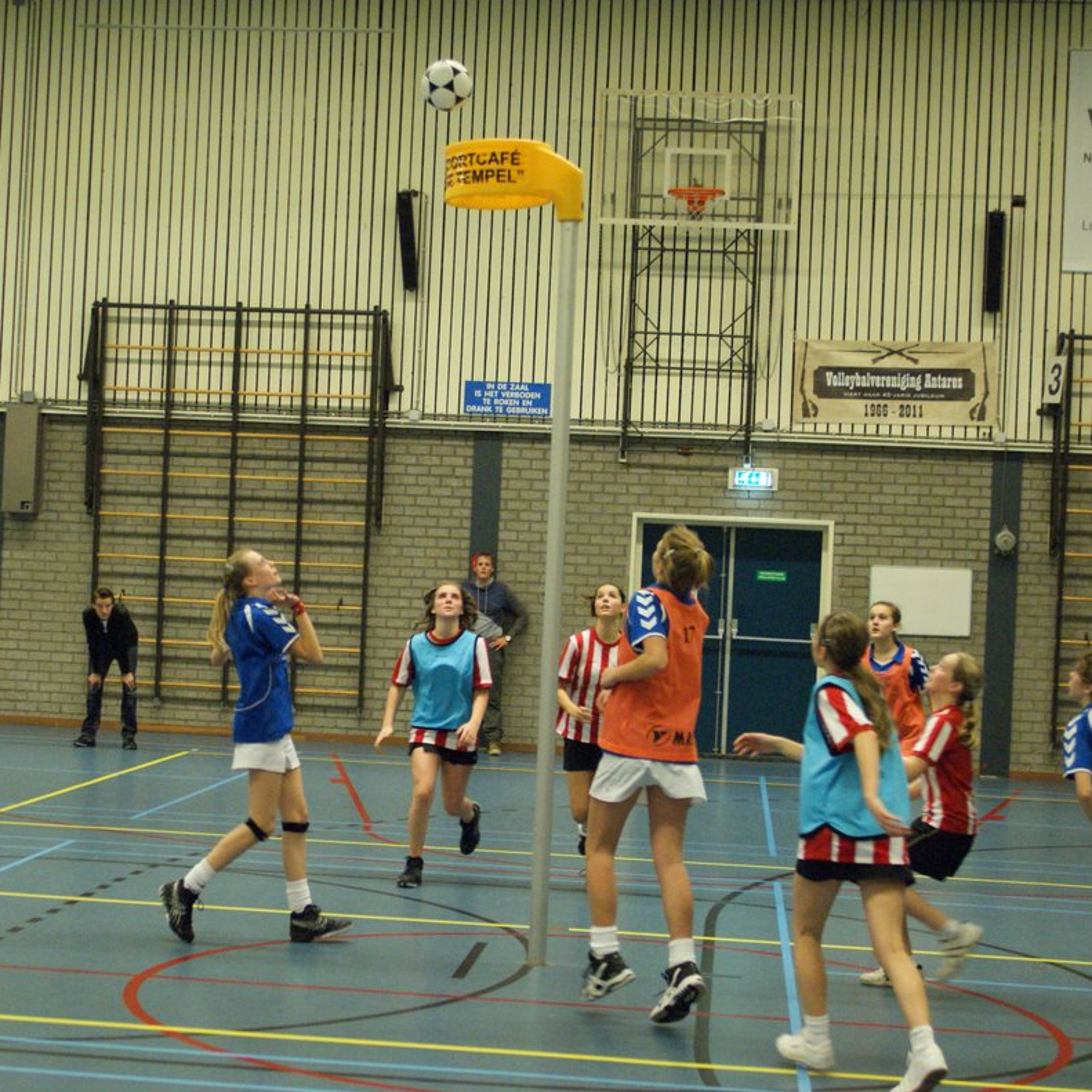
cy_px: 542
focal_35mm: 68
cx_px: 447
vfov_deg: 25.5
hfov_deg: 25.4
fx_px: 2414
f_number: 2.8
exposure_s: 1/125
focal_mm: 35
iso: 1600
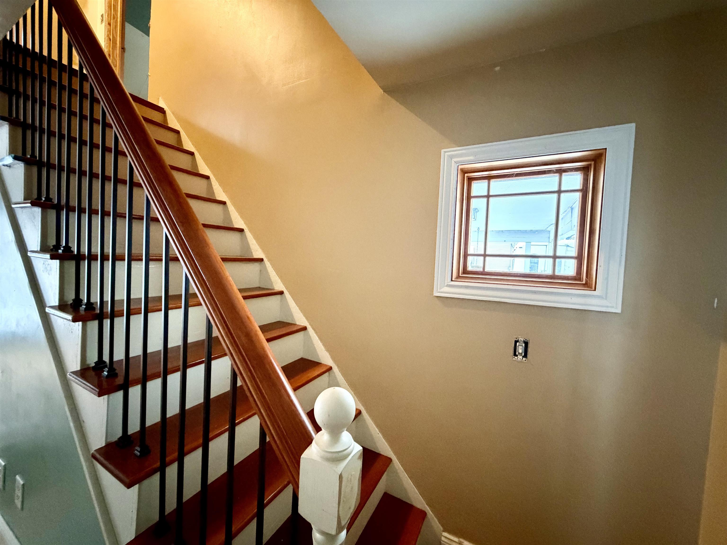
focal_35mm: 14
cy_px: 272
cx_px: 364
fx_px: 294
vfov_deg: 85.7
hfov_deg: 102.1
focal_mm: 2.22
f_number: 2.2
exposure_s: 1/40
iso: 1000
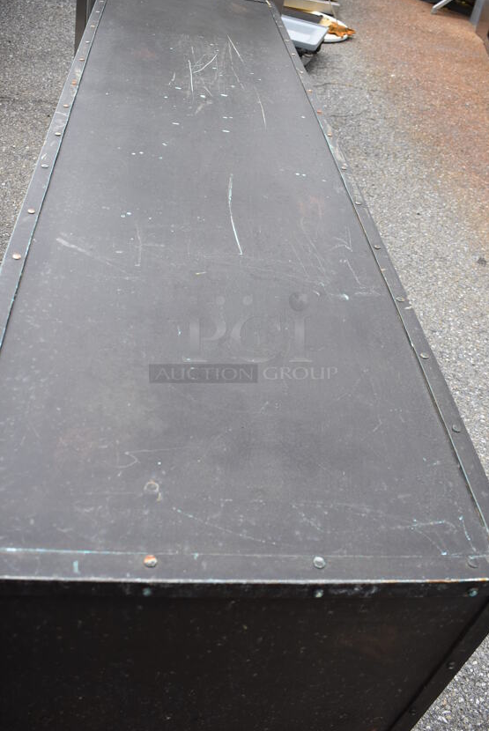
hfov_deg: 40.0
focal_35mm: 33
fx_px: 671
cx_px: 248
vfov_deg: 57.1
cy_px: 337
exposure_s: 1/125
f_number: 5.6
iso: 250
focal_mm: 20
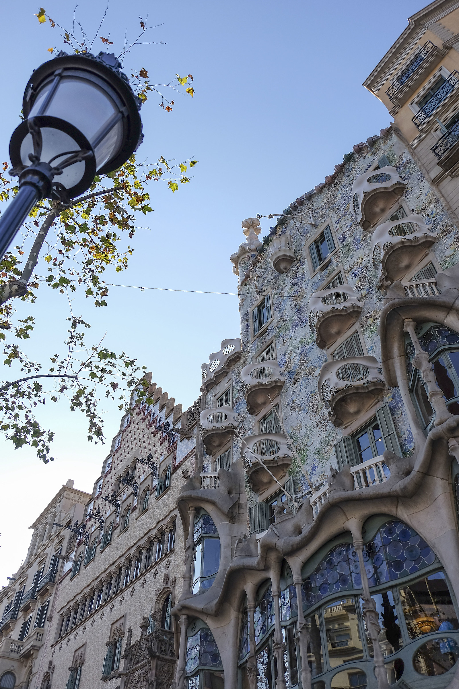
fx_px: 535
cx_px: 230
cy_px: 344
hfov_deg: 46.4
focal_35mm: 28
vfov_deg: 65.5
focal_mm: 18.5
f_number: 3.5
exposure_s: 1/1600
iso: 400
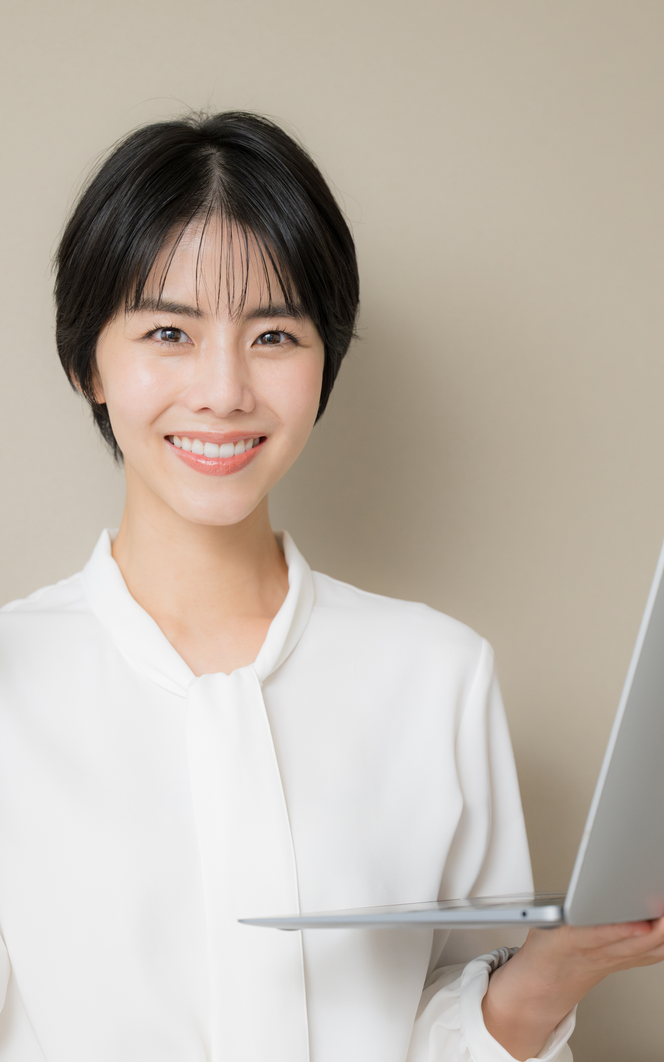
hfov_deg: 12.1
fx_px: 3127
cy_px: 530
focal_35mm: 108
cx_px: 234
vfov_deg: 19.3
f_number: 2.8
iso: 1250
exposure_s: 1/250
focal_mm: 70
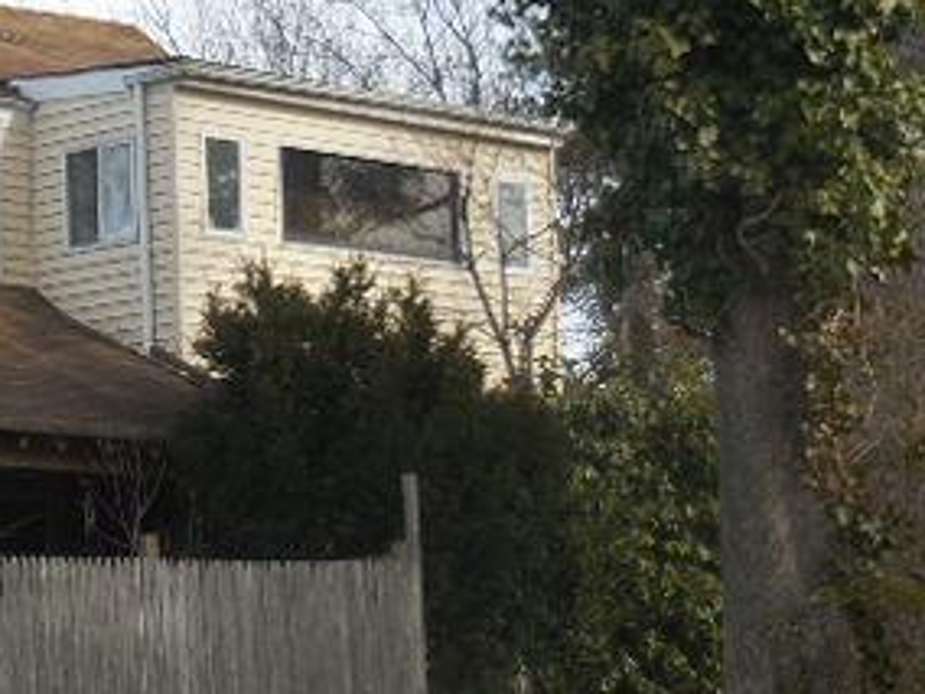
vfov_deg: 12.7
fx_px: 3126
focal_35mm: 117
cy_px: 362
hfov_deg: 16.4
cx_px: -62
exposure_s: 1/400
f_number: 4.3
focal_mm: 9.4
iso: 125
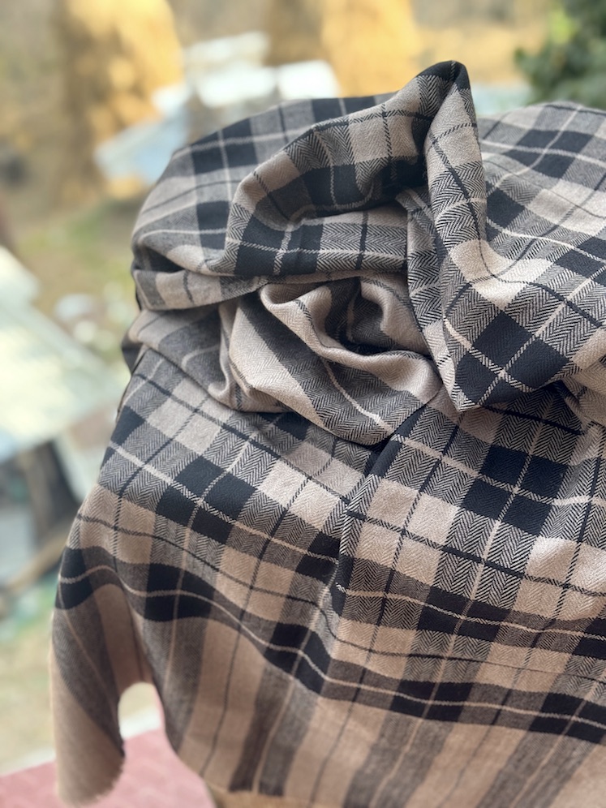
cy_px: 404
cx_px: 303
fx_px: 1120
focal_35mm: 48
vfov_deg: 39.7
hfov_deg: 30.3
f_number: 1.78
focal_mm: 6.76
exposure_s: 1/439
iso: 64
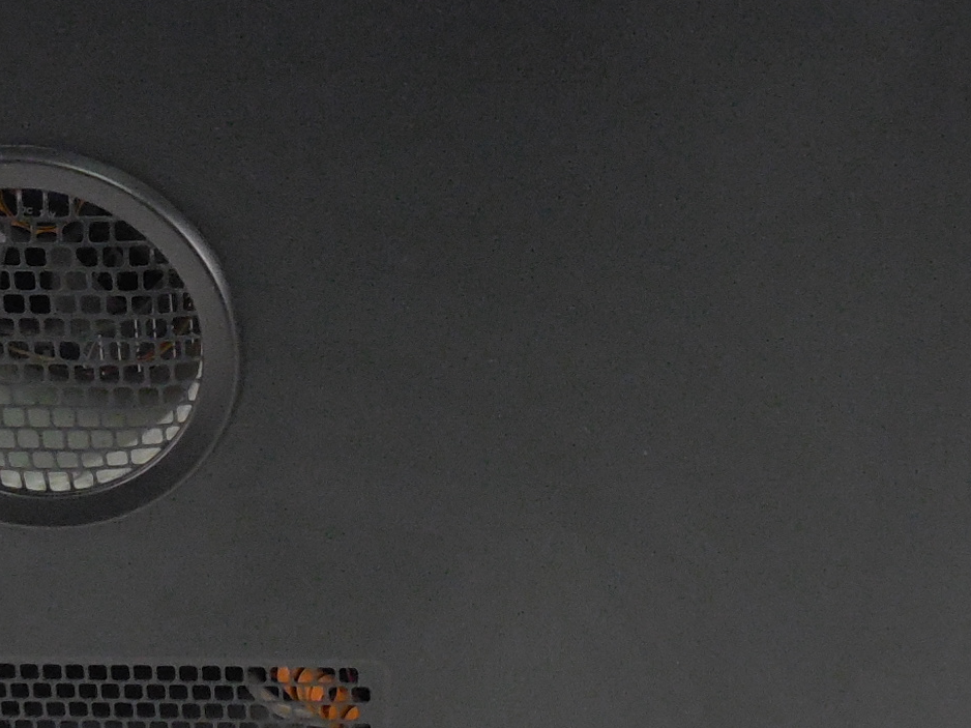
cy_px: 323
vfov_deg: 23.3
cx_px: 484
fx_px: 1767
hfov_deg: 30.7
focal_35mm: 63
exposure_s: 1/60
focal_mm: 4.6
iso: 800
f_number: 3.5
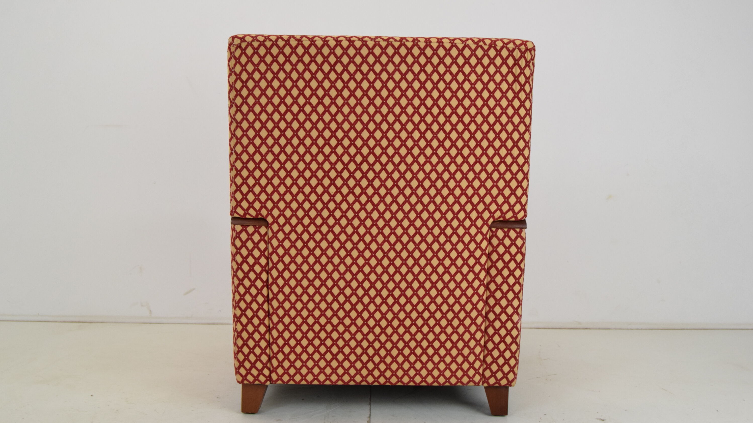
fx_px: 819
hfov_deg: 49.4
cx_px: 377
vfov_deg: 29.0
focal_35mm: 41
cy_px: 198
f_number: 7.1
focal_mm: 26
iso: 1600
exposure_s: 1/200
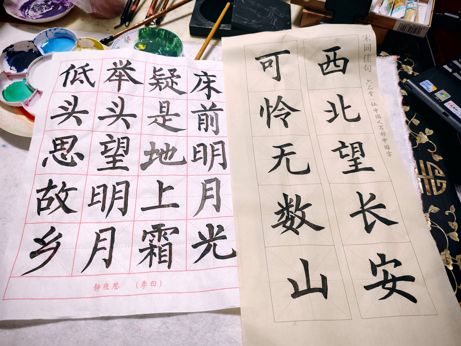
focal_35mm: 27
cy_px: 173
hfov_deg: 65.3
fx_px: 360
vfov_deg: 51.4
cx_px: 230
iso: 1530
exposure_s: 1/50
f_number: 1.8
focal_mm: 6.14
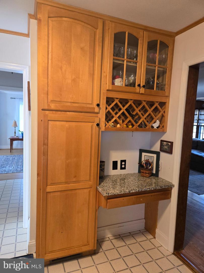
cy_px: 136
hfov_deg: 58.9
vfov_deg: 73.9
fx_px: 181
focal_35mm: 23
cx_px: 102
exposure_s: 1/120
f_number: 1.8
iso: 320
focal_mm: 5.4
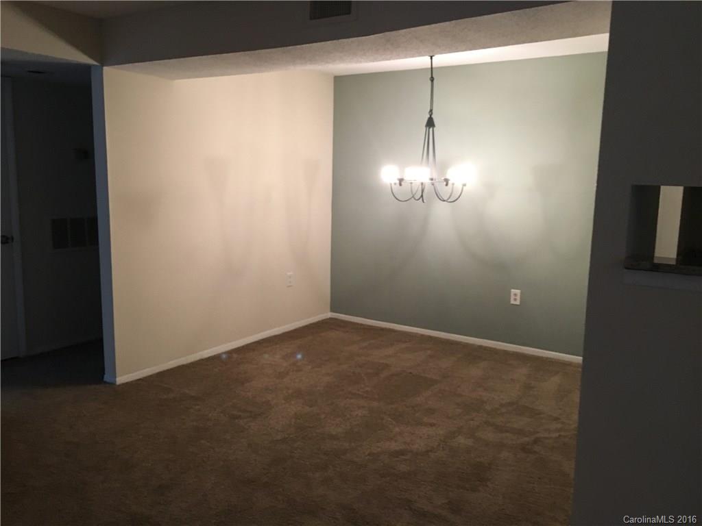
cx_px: 351
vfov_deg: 48.2
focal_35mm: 29
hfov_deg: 61.7
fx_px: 588
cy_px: 263
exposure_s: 1/24
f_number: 2.2
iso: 200
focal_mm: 4.15
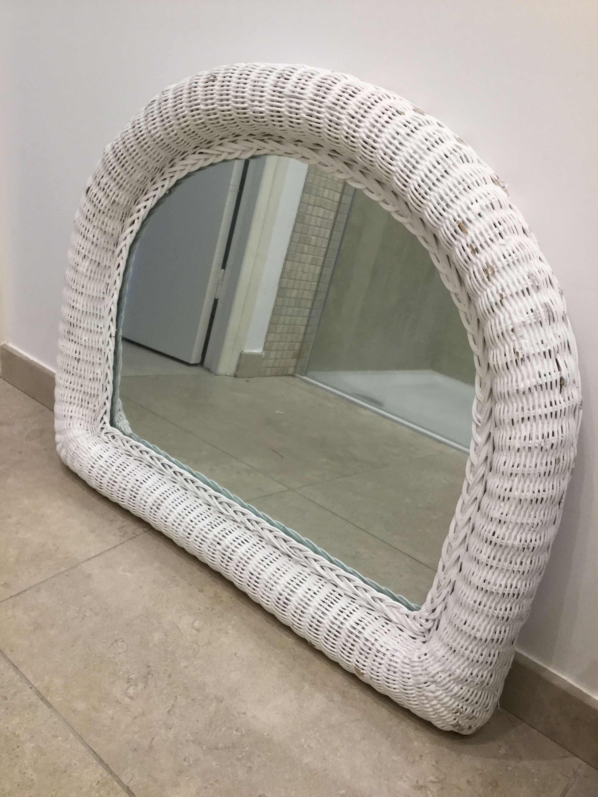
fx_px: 714
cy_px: 398
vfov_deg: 58.4
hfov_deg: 45.4
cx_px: 299
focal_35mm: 31
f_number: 2.4
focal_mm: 3.3
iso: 64
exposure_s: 1/33
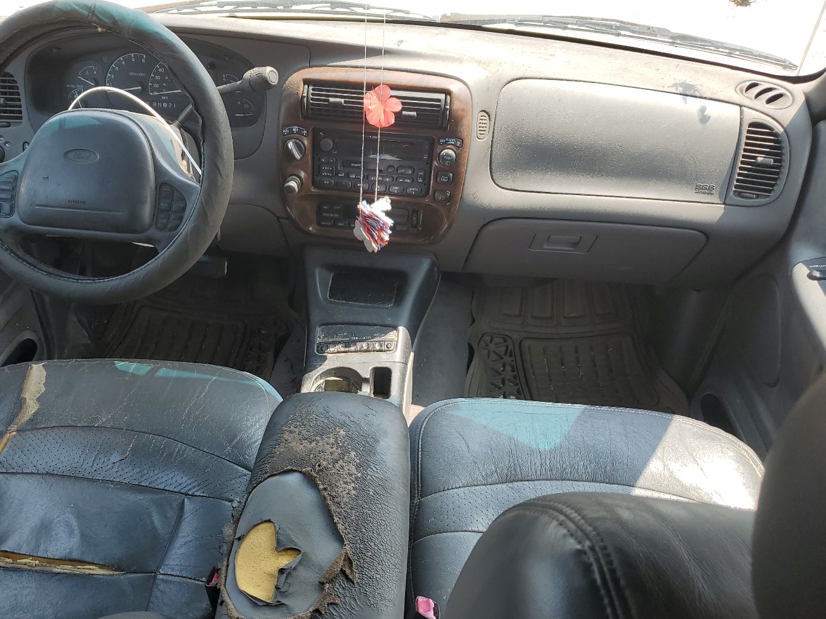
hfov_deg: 58.1
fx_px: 740
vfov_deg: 45.3
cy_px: 350
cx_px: 347
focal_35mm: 31
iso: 50
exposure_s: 1/417
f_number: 1.5
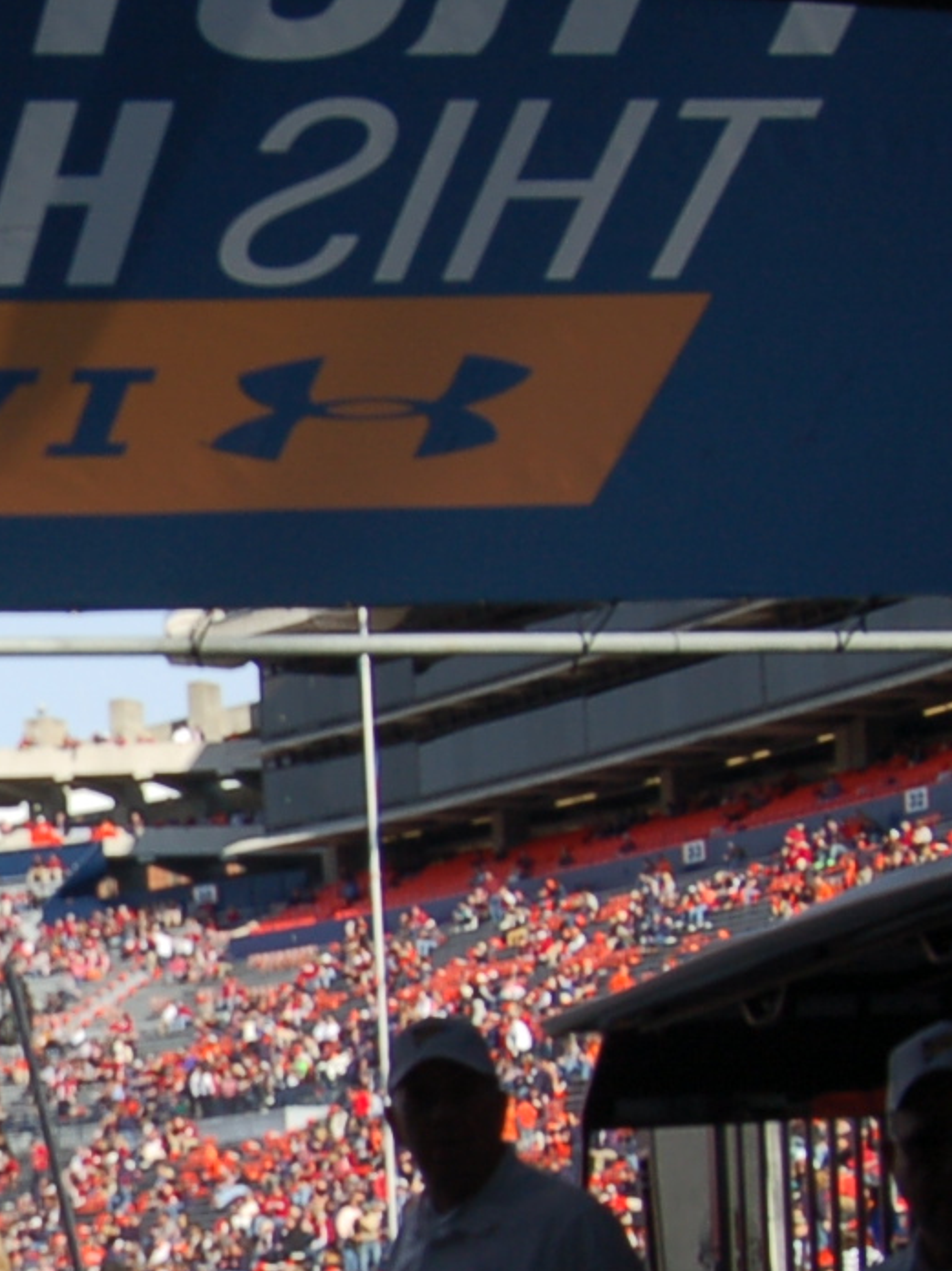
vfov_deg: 18.1
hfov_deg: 12.9
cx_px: -554
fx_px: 3945
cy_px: 1070
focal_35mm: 108
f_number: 9
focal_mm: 23
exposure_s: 1/320
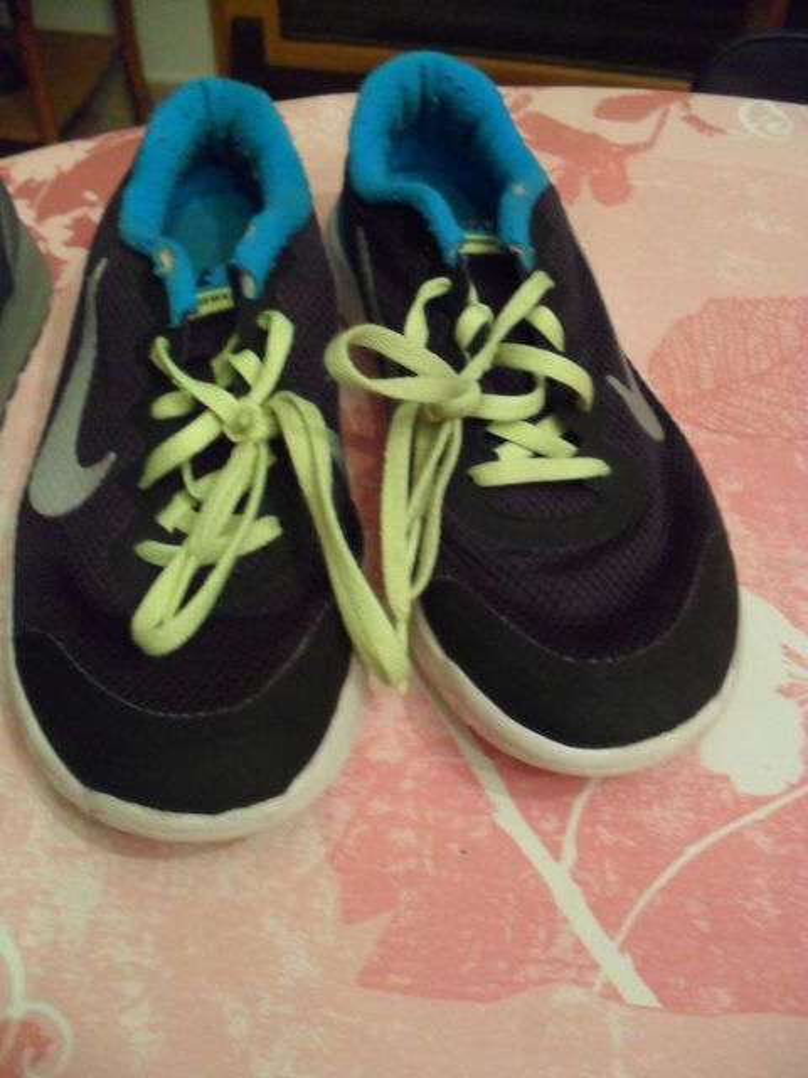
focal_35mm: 35
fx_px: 1089
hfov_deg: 40.7
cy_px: 539
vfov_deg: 52.6
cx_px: 404
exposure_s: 1/15
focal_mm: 6.3
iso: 400
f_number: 3
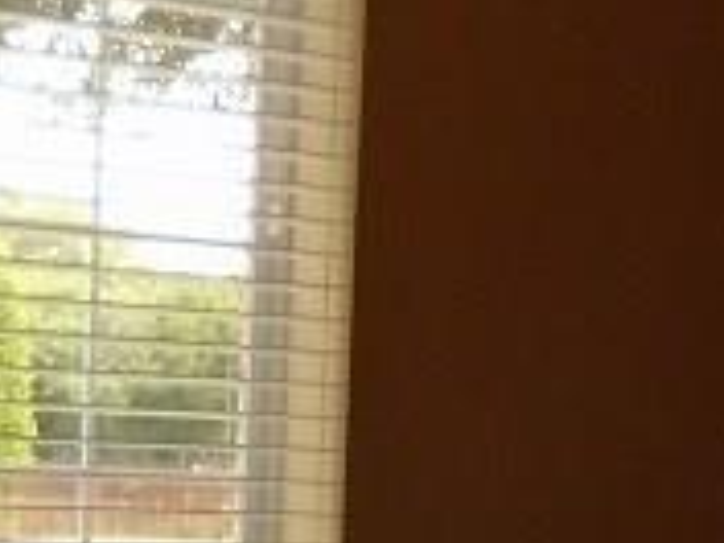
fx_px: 3158
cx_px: 683
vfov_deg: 9.7
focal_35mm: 151
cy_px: 642
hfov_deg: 12.9
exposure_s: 1/100
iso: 200
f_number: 3.2
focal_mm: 4.6
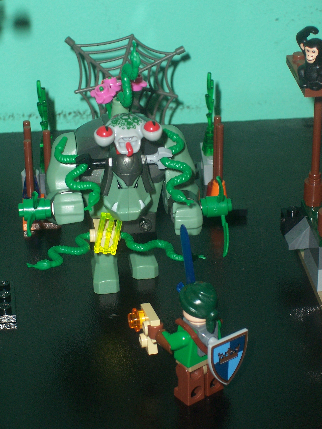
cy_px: 214
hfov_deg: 14.5
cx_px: 161
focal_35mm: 102
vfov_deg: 19.3
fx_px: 1265
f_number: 4.6
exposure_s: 1/90
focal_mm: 16.8
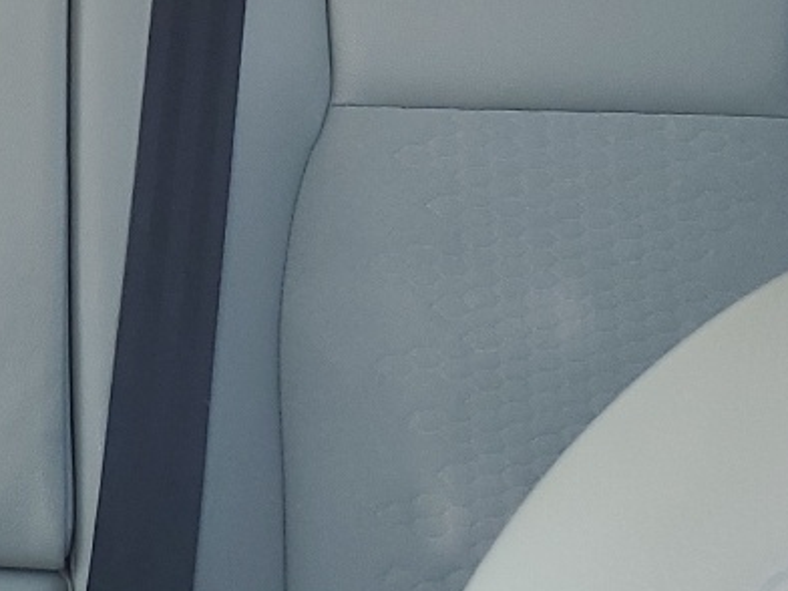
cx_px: -50
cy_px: -80
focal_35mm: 106
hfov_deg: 18.0
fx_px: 2413
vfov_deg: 13.6
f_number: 1.5
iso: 60
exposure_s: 1/120
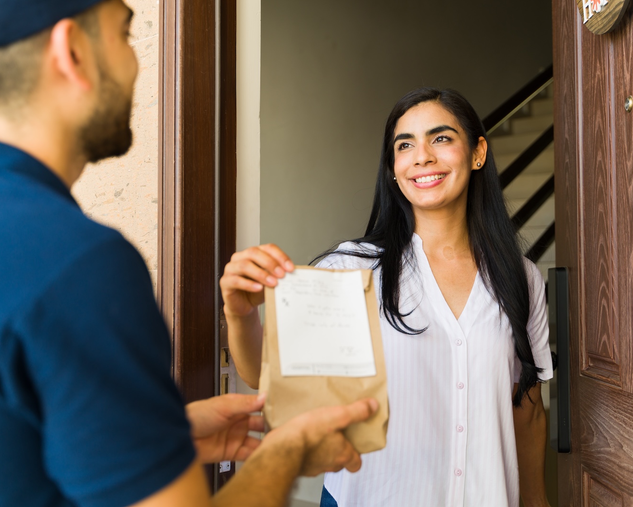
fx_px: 824
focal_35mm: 44
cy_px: 254
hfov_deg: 42.0
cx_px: 299
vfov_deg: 34.2
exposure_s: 1/160
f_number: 2.8
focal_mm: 39
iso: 160
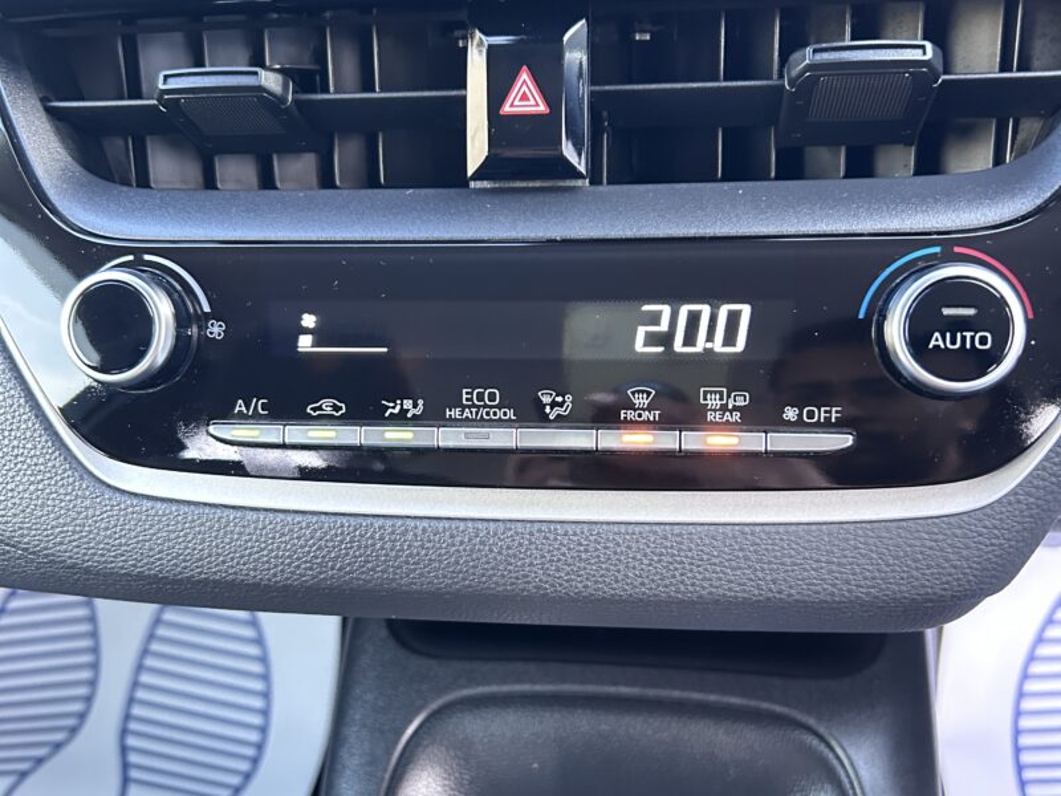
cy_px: 398
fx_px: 797
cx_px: 530
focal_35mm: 26
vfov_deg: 53.1
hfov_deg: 67.3
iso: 640
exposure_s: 1/36
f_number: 1.5
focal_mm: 5.7
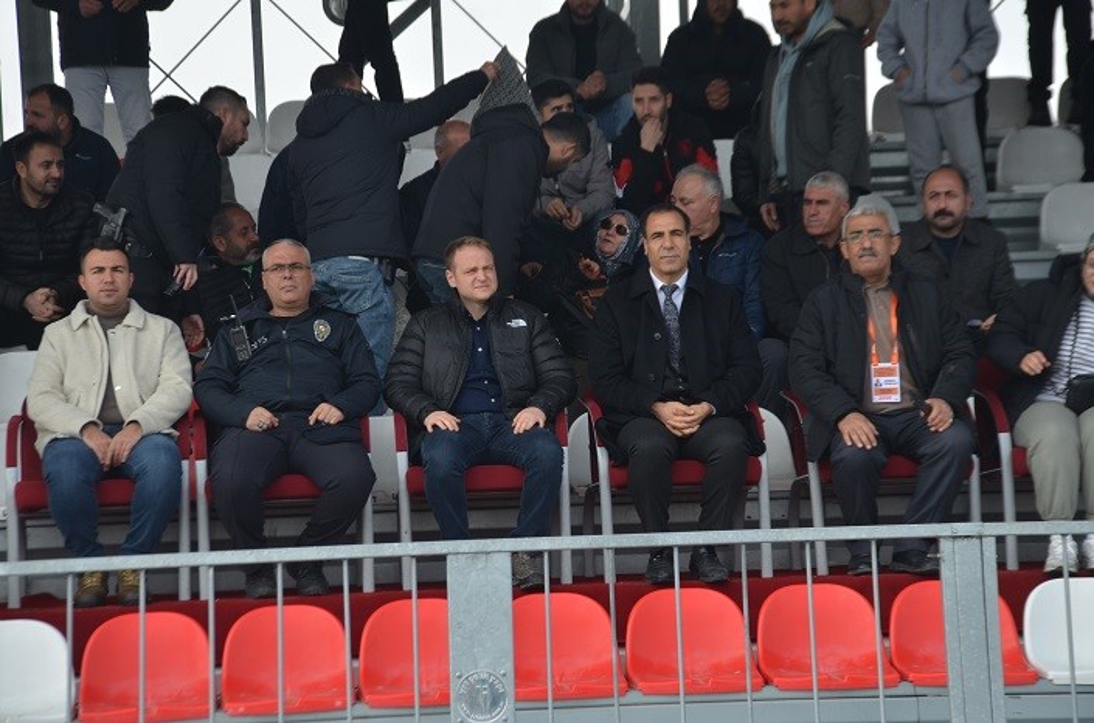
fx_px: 3637
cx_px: 547
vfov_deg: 11.4
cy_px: 362
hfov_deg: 17.1
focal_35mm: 120
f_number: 8
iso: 160
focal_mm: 80
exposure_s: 1/250
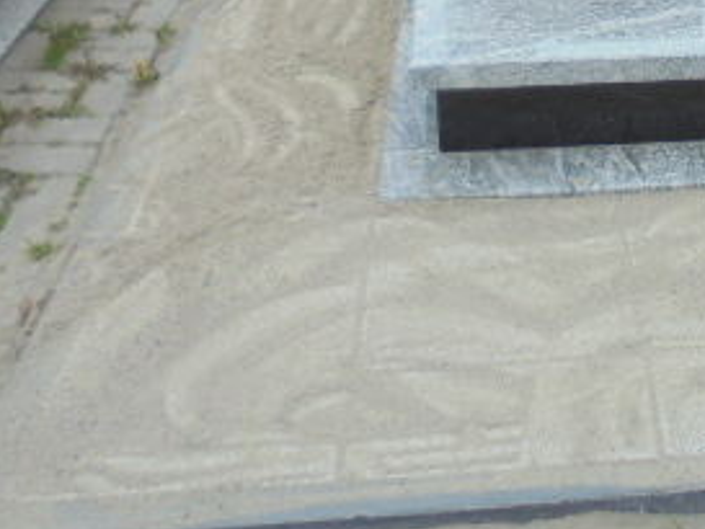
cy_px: -65
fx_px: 1243
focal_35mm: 61
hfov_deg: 29.6
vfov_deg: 22.6
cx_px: 697
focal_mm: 4.6
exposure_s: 1/200
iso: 100
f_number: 3.5
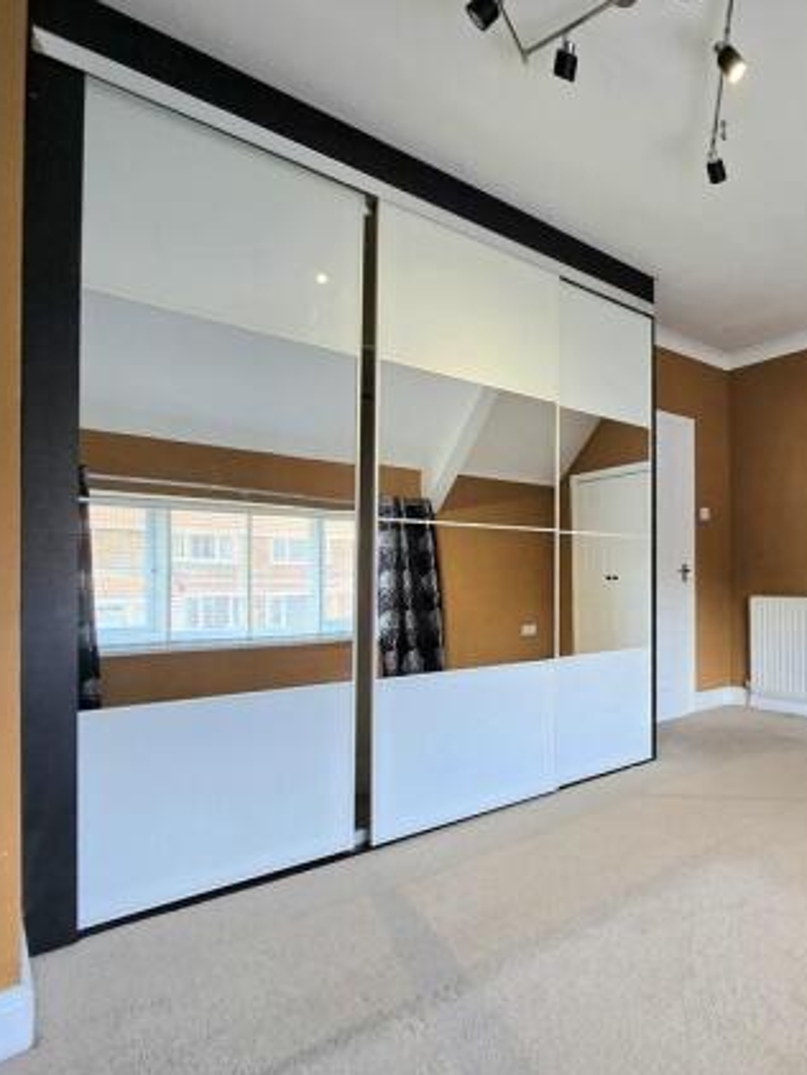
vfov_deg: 87.7
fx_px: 559
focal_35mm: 18
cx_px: 732
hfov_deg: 60.3
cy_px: 555
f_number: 2.2
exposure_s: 1/50
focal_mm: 2.2
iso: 80
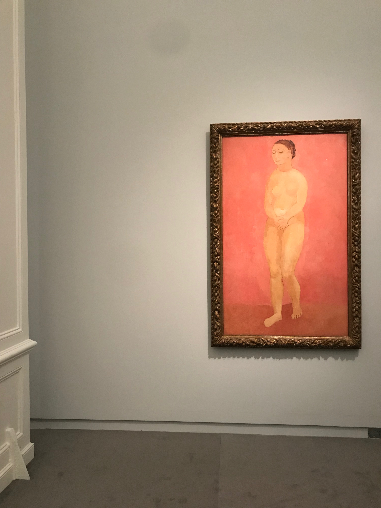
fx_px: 411
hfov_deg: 49.7
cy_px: 254
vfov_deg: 63.4
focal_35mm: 28
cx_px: 190
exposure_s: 1/17
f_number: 1.8
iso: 100
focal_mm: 3.99
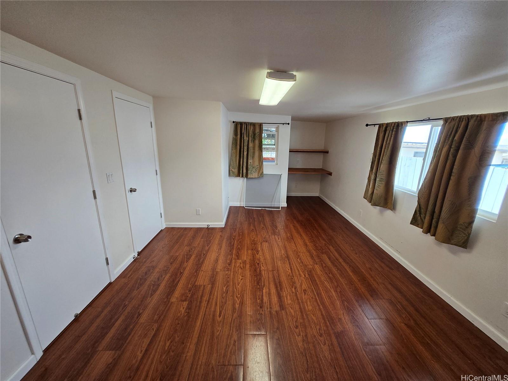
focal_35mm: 13
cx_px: 254
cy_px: 190
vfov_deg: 89.9
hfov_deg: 106.2
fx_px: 191
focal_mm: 1.7
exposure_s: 1/60
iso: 64
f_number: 2.2
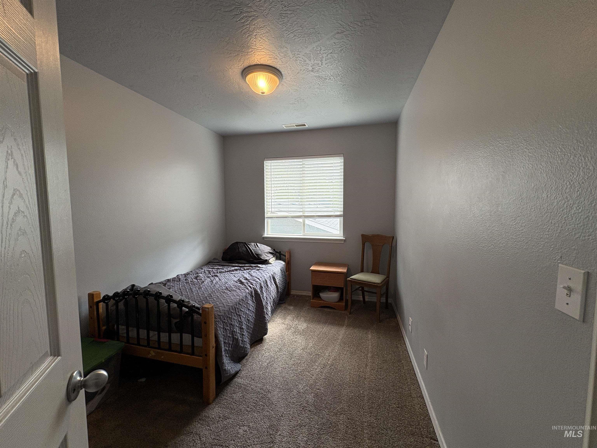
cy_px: 224
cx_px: 298
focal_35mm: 14
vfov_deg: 85.7
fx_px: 241
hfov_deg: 102.1
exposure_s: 1/120
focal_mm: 2.22
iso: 100
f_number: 2.2
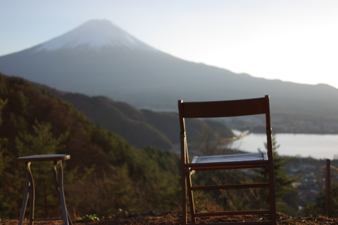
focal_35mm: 75
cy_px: 112
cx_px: 169
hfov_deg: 27.0
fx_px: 704
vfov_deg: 18.2
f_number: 8
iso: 100
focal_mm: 50
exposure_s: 1/250
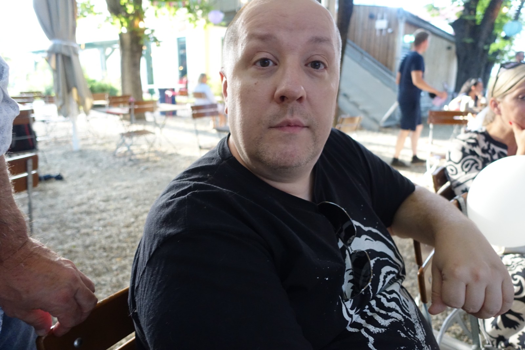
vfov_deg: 53.1
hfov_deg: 73.8
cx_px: 262
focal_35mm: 24
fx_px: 350
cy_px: 175
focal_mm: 8.8
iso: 1000
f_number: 1.8
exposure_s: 1/250
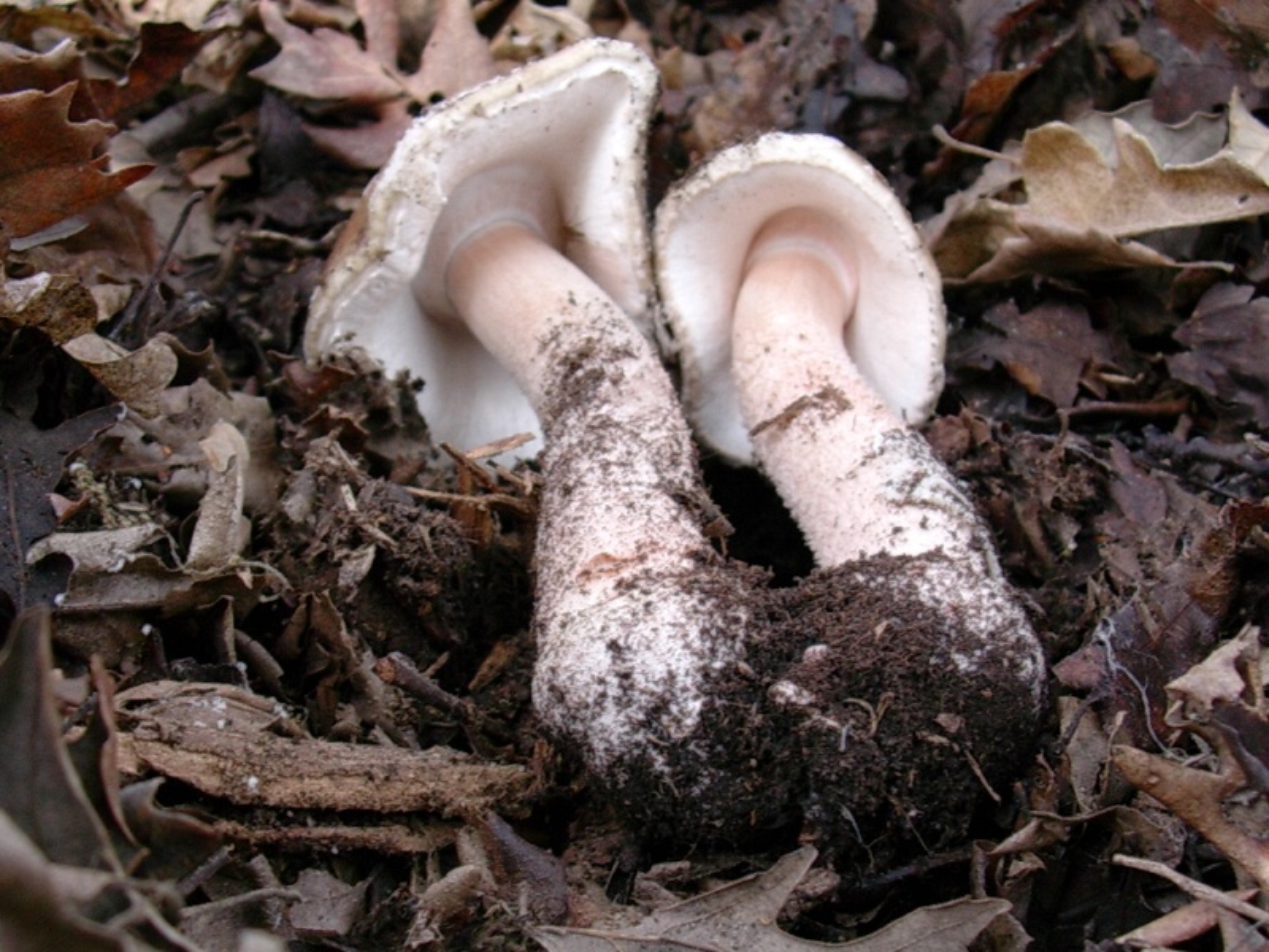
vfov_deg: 32.2
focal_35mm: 45
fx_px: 1650
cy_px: 476
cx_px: 634
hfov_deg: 42.1
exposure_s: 1/27.6
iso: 70
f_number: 2.9
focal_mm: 6.7
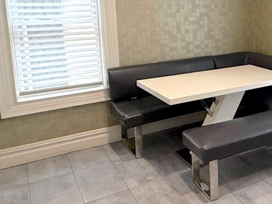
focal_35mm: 44
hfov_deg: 36.0
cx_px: 304
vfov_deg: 32.1
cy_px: 45
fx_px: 346
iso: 250
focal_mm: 2.22
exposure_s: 1/120
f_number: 2.2
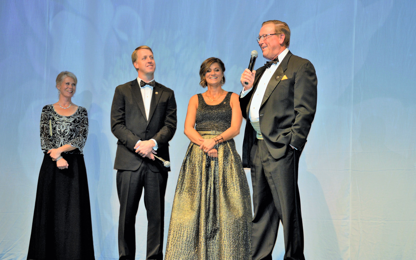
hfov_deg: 17.4
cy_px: 136
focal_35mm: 120
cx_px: 208
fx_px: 1360
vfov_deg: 10.9
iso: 560
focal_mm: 78
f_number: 4.5
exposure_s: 1/60
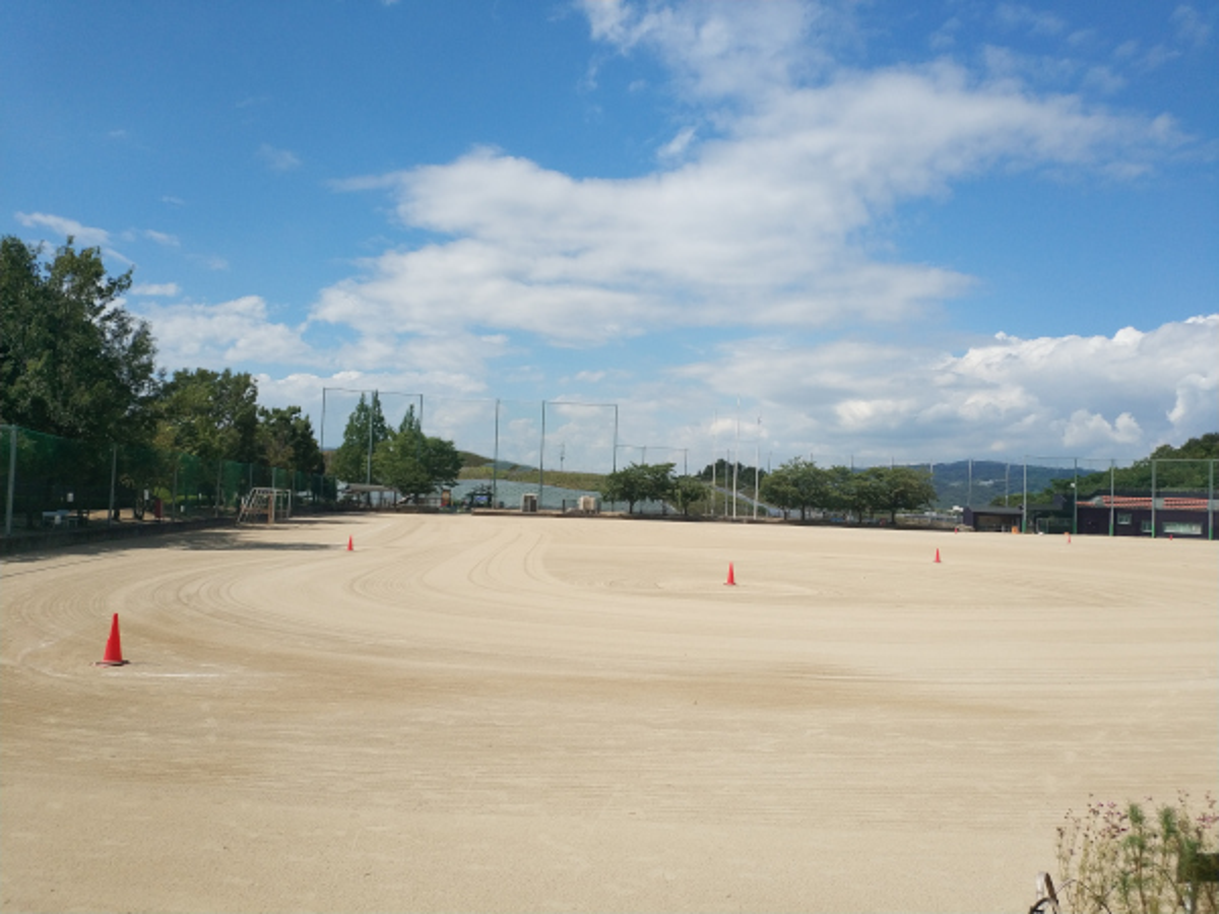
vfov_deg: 44.2
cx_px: 610
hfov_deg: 56.8
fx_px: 1127
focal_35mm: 32
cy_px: 457
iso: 101
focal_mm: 4.5
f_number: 2
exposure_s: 1/2143
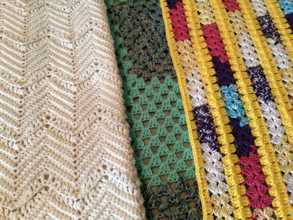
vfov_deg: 44.2
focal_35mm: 32
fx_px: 271
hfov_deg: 56.8
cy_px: 110
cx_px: 143
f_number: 2.4
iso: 160
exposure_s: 1/50
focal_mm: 3.3
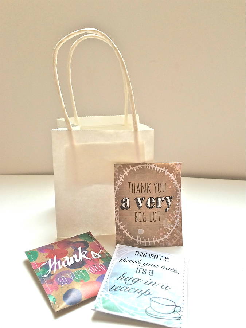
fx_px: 275
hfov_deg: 48.2
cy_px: 164
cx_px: 123
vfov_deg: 61.7
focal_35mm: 29
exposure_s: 1/40
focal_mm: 4.15
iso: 40
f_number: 2.2
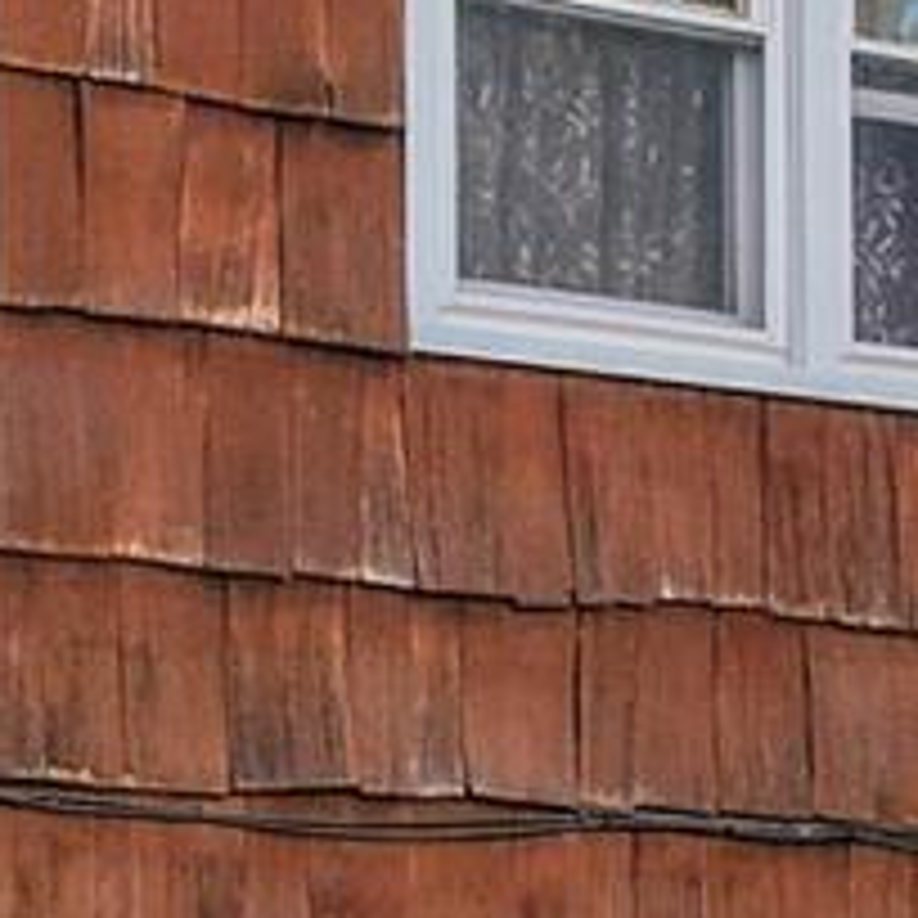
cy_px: 1145
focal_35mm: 188
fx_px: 5641
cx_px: 778
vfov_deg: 9.2
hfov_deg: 9.3
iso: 100
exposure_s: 1/320
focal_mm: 8.38
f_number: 2.8
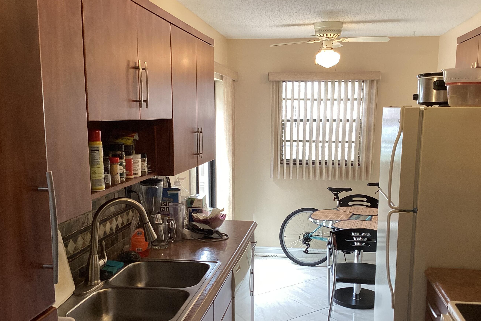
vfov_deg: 35.7
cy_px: 202
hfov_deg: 51.8
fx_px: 494
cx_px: 262
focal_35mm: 37
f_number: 2.4
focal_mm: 3.3
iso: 64
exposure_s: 1/60
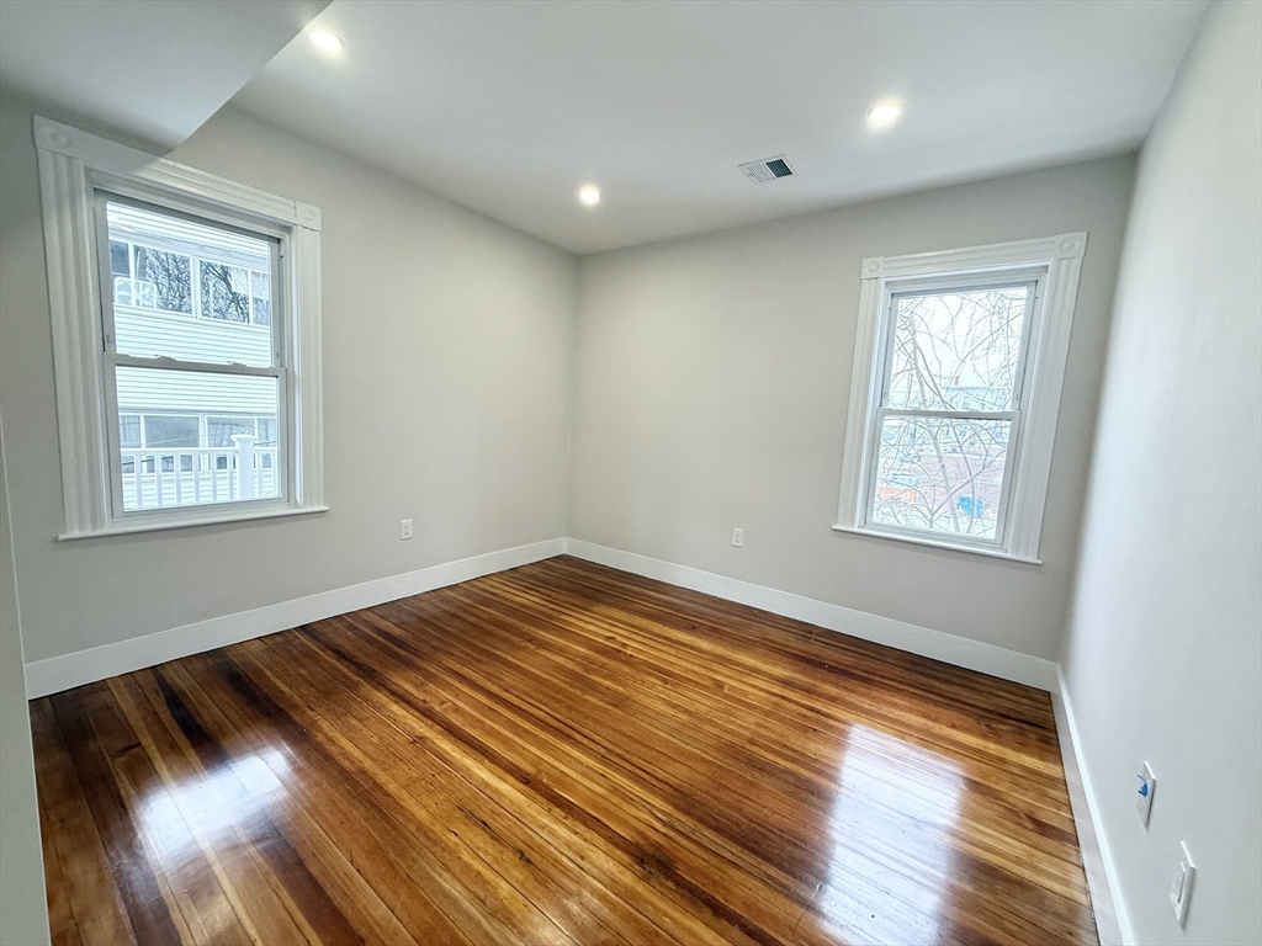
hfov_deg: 102.1
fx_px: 510
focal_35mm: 14
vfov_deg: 85.7
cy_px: 473
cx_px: 631
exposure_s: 1/120
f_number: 2.2
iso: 160
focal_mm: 2.22
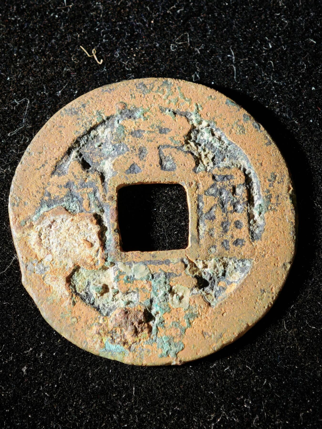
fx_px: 1327
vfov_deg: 18.4
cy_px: 214
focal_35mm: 107
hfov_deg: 13.8
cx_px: 161
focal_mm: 9
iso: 400
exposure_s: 1/100
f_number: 2
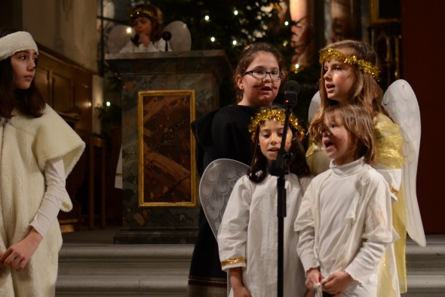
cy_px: 224
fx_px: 1098
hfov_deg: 22.8
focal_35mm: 89
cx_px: 150
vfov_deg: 15.3
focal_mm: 35
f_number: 2.2
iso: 1000
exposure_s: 1/100
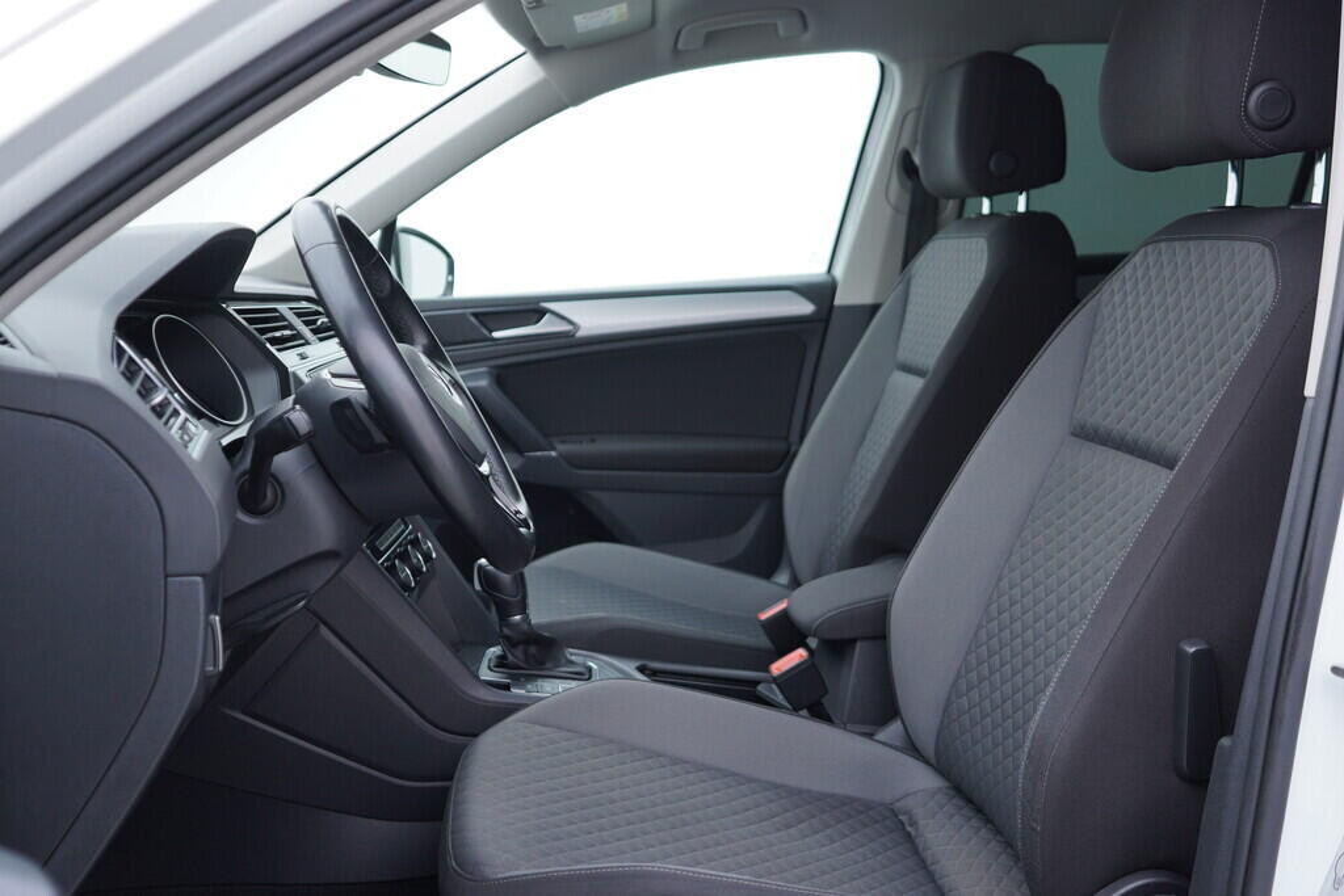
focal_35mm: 36
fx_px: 1344
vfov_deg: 36.9
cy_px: 448
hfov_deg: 53.1
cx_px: 672
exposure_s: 1/40
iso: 125
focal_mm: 24
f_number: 2.8
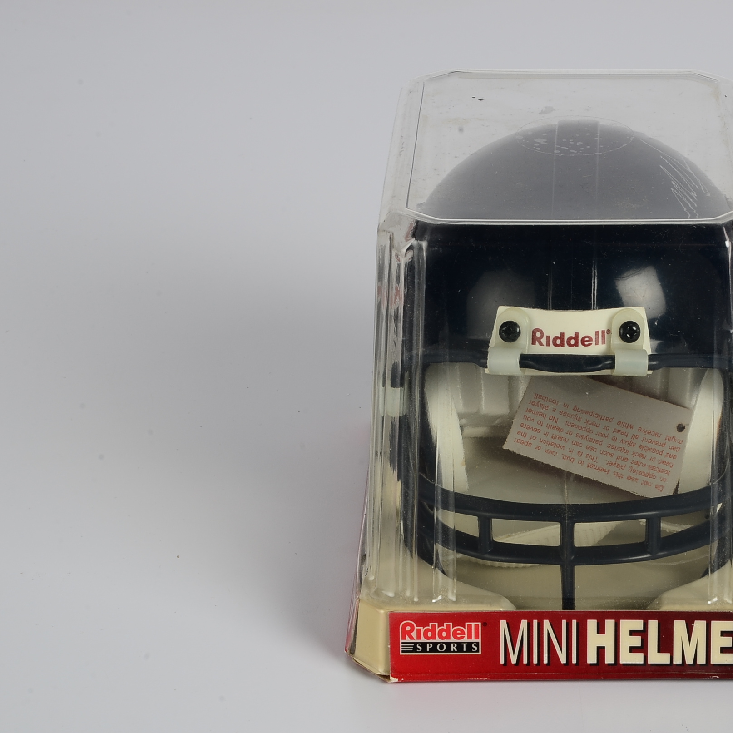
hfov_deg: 17.1
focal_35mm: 101
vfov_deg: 17.2
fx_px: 2420
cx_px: 545
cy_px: 366
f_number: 18
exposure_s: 1/160
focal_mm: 52
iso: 100
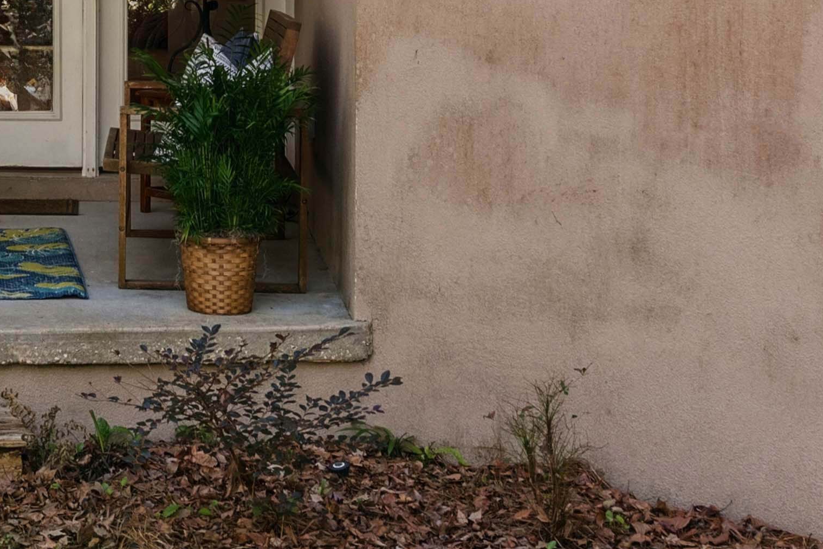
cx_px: -146
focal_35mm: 89
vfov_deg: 15.0
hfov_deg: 21.4
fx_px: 2035
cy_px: -68
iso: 250
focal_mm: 17
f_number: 8
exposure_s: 1/60
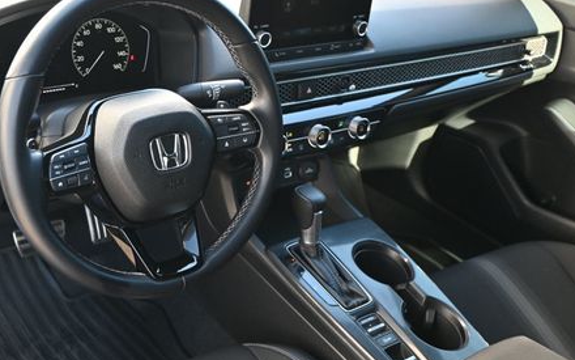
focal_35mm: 43
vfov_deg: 29.6
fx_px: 680
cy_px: 206
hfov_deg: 45.1
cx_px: 186
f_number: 3.8
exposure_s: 1/125
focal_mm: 19.5
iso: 640
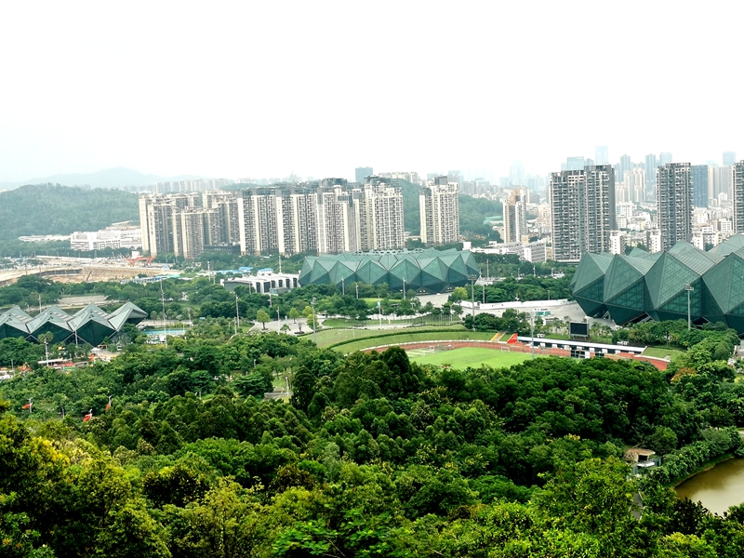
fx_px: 1053
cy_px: 279
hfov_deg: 38.9
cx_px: 372
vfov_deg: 29.7
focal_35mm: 49
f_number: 1.8
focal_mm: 5.58
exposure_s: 1/1214
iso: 50
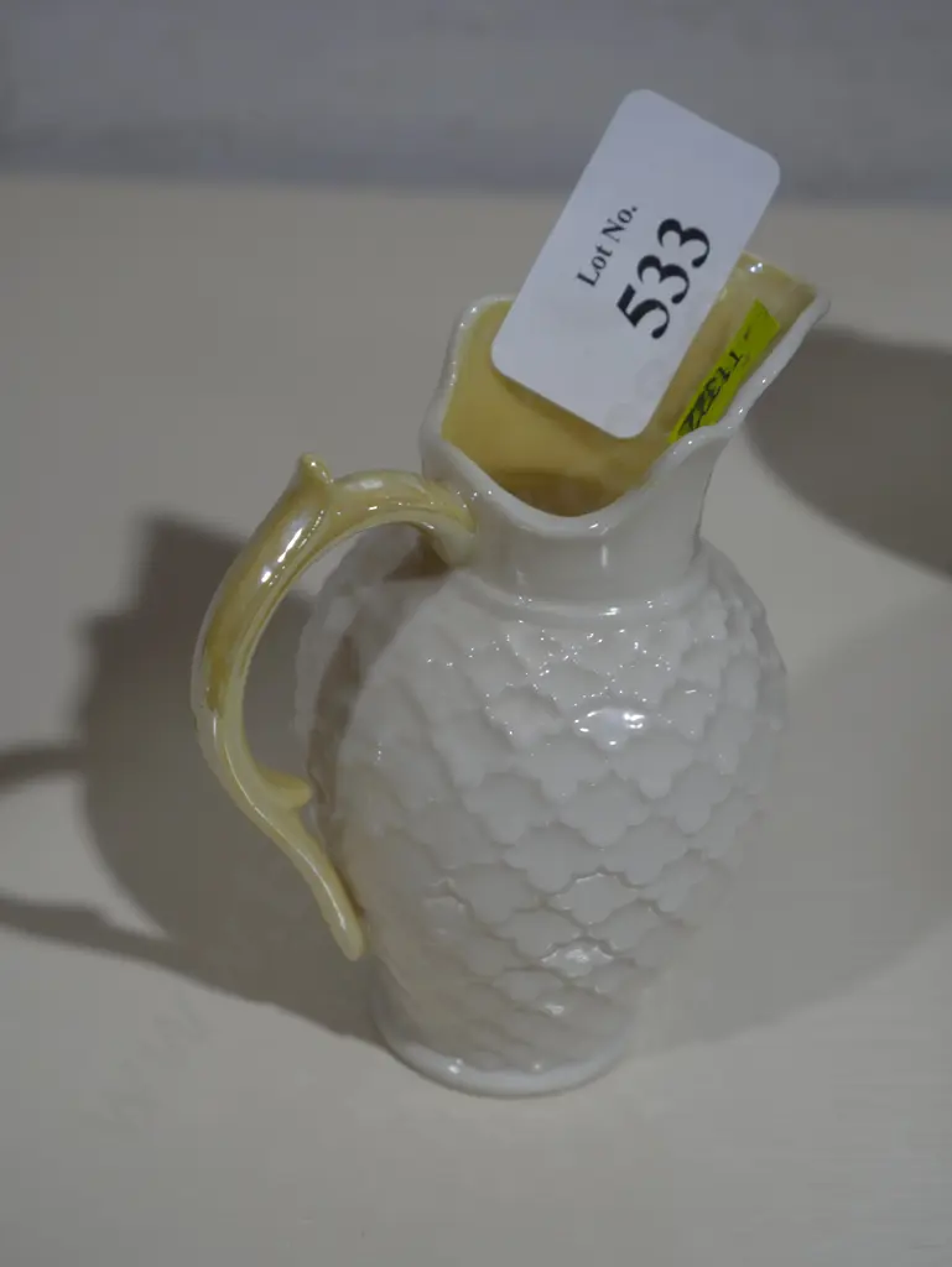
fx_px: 2638
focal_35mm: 72
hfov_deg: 20.5
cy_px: 634
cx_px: 476
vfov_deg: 27.0
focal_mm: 36
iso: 320
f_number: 5.5
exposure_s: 1/80
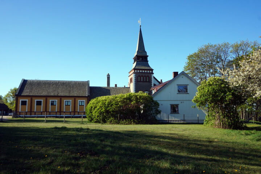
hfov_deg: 62.0
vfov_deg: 43.5
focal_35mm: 30
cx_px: 130
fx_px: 217
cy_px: 87
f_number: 13
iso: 100
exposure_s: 1/80
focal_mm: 20
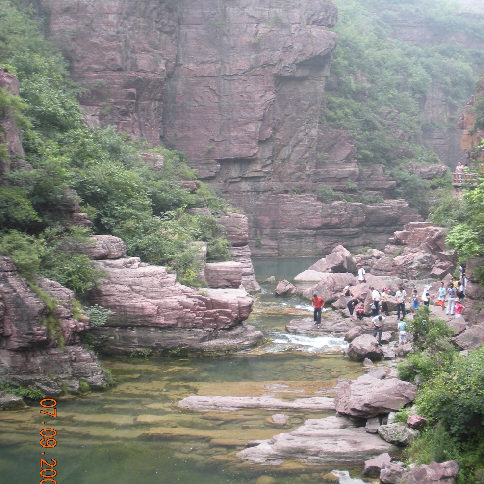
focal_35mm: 43
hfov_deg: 39.2
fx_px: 680
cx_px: 242
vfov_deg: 39.1
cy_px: 211
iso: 64
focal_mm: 6.3
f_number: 3.5
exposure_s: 1/88.8
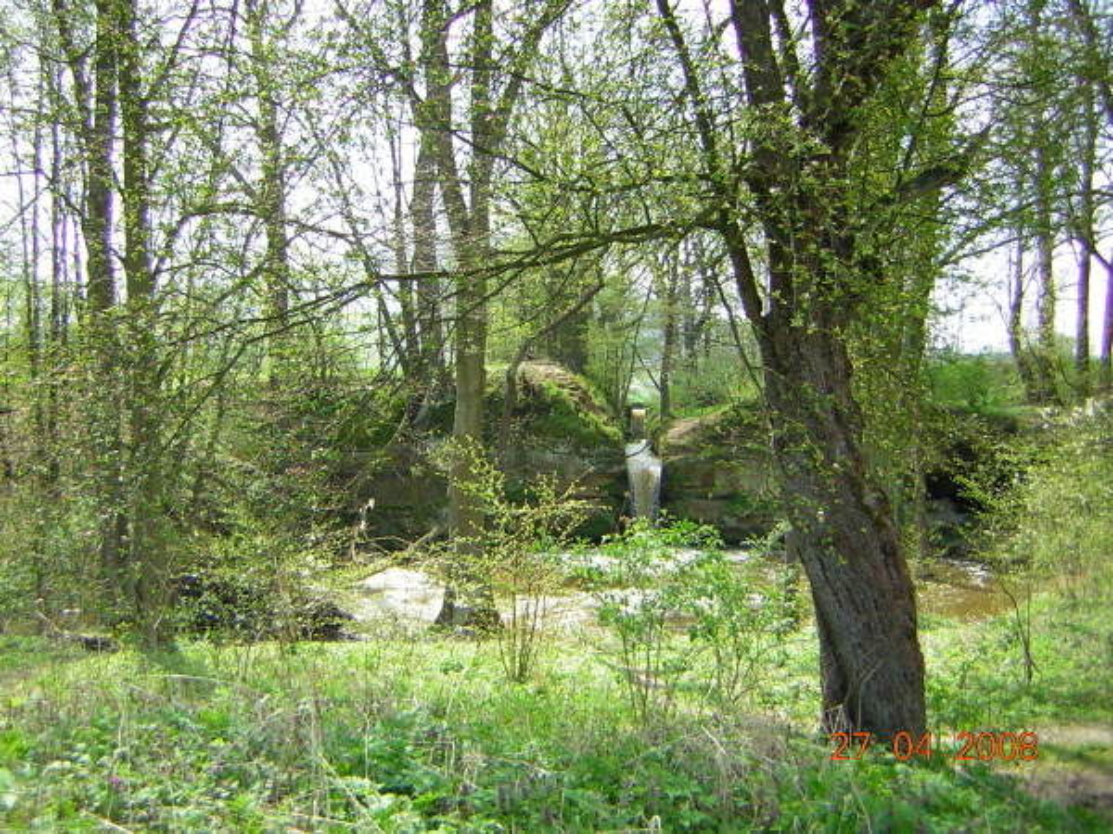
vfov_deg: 39.7
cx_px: 556
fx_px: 1157
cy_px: 417
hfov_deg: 51.4
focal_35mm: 36
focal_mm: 4.7
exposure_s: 1/227
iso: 50
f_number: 2.6
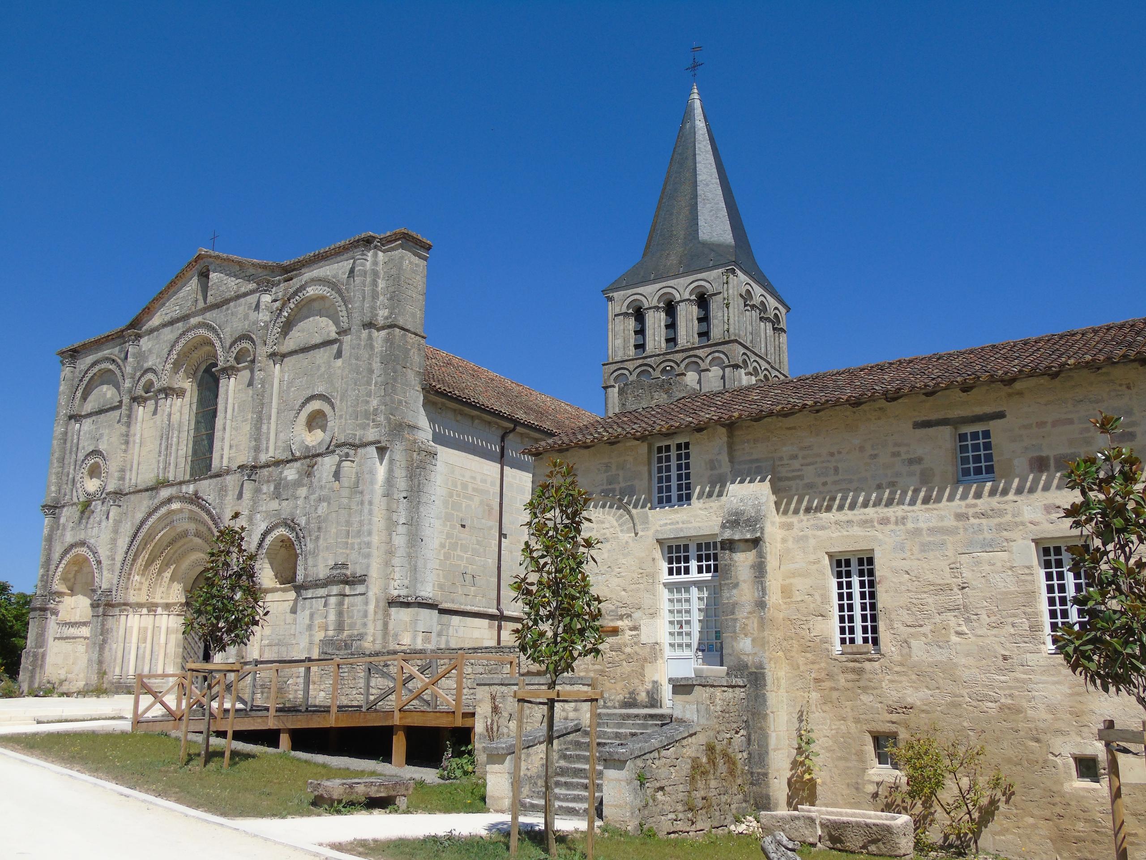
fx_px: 960
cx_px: 573
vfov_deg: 48.2
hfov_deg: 61.7
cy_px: 430
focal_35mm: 29
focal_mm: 5.2
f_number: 3.8
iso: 80
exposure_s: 1/1000
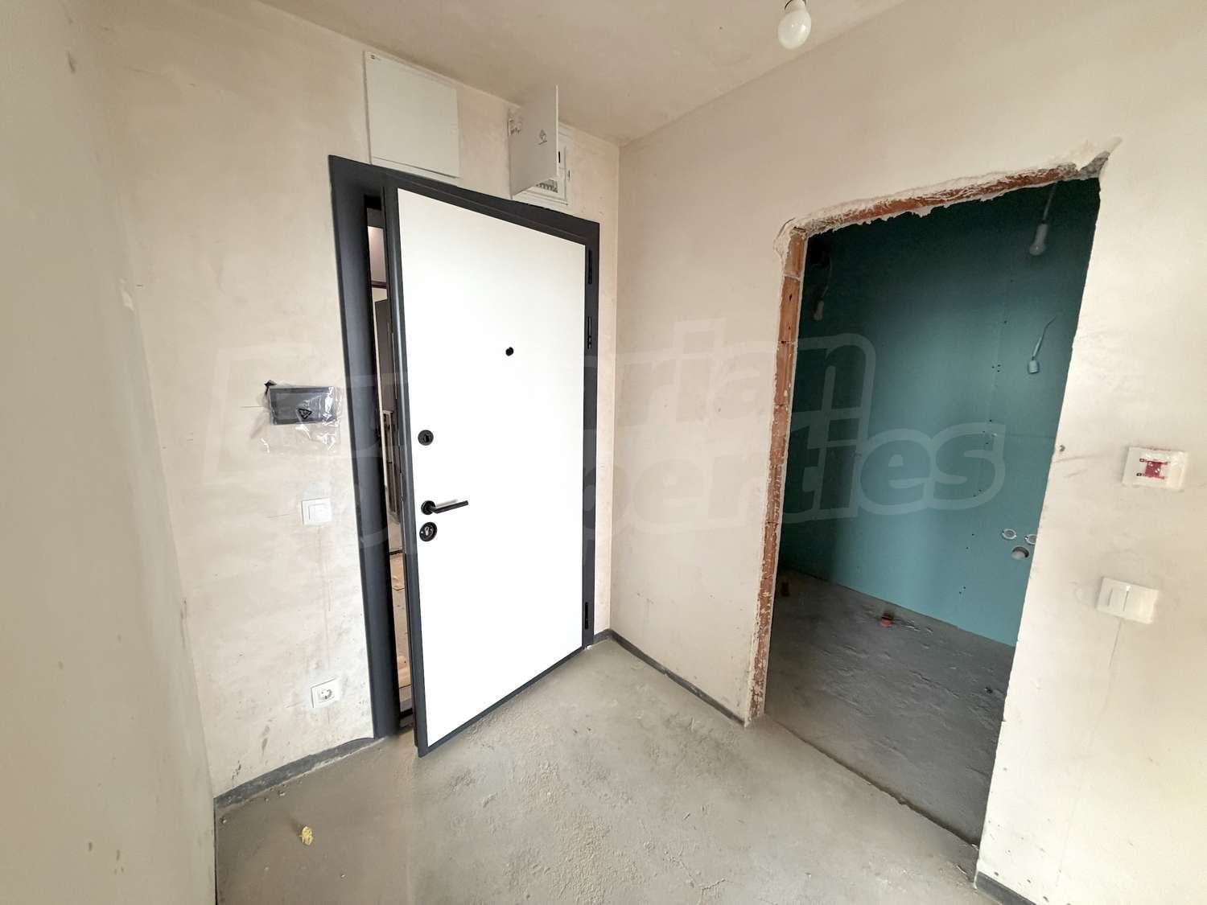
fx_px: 488
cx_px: 604
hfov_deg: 102.1
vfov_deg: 85.7
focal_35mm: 14
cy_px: 452
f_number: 2.2
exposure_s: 1/60
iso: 400
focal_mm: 2.22
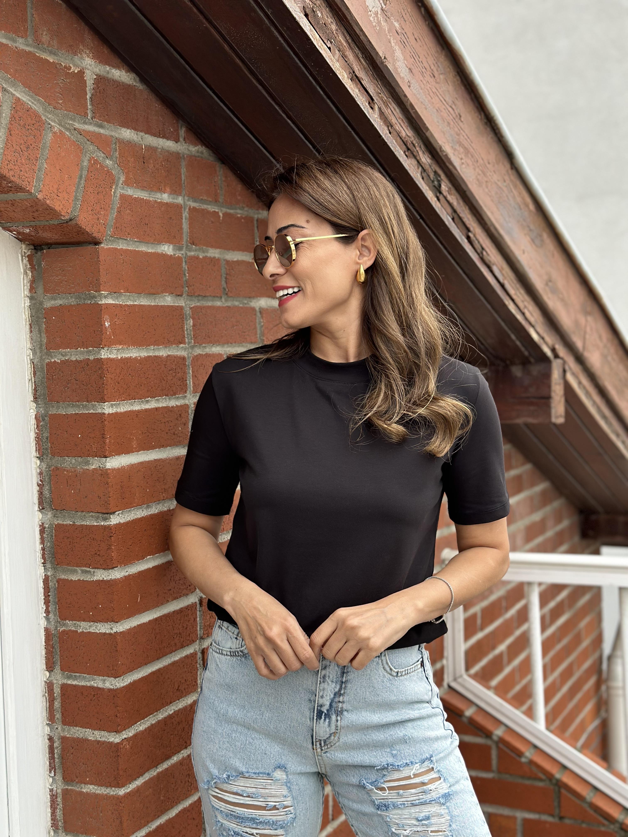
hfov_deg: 30.3
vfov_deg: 39.7
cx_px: 314
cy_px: 418
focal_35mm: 48
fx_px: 1161
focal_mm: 6.86
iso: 80
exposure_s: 1/334
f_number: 1.78
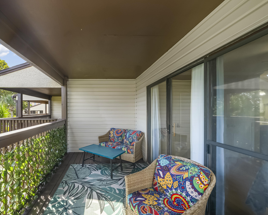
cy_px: 110
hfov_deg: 95.2
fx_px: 119
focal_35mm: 15
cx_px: 104
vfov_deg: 84.0
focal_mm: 13
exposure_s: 1/60
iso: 400
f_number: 8
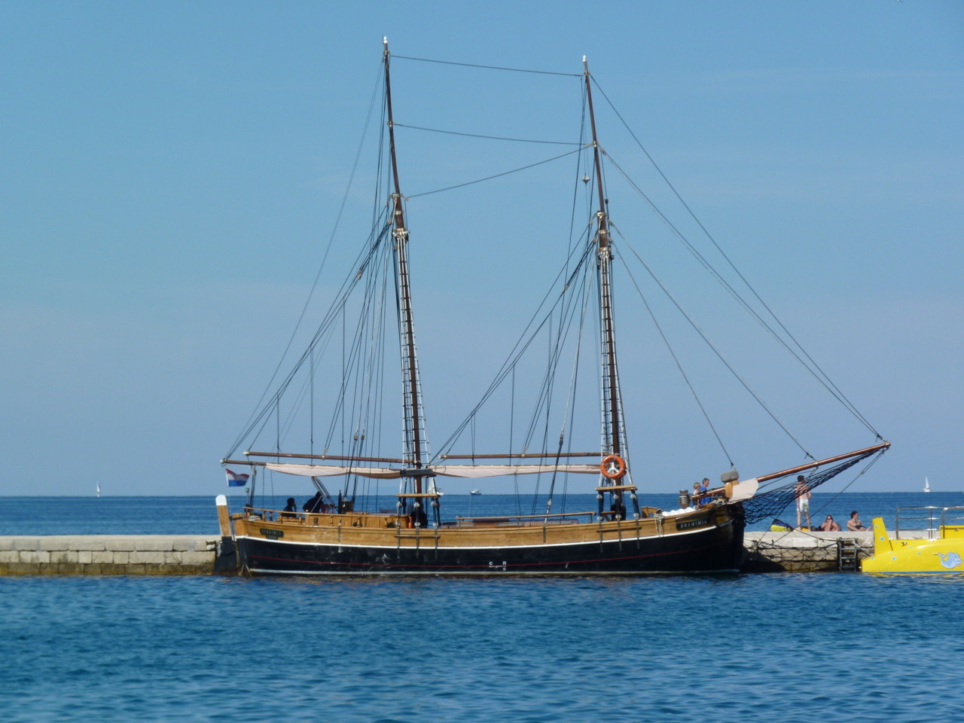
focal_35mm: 240
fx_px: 6684
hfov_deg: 8.2
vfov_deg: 6.2
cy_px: 362
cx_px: 482
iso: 80
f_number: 6.3
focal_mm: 42.6
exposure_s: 1/500
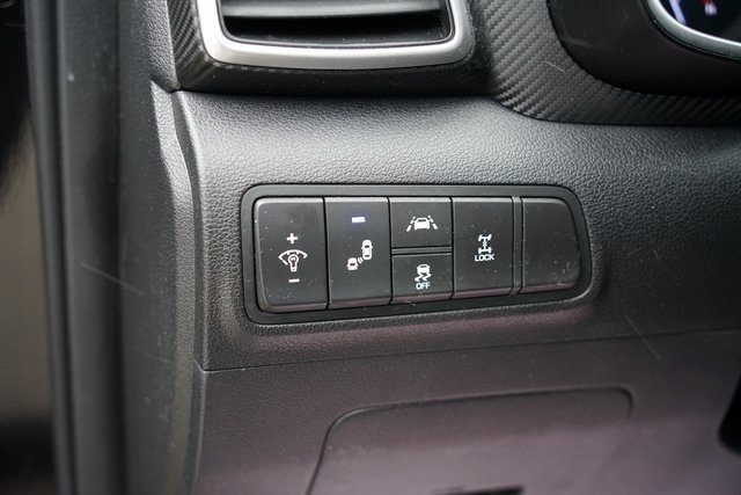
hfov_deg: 37.5
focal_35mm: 53
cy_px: 248
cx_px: 370
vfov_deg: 25.5
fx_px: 1091
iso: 2000
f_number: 3.5
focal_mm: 53
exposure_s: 1/160
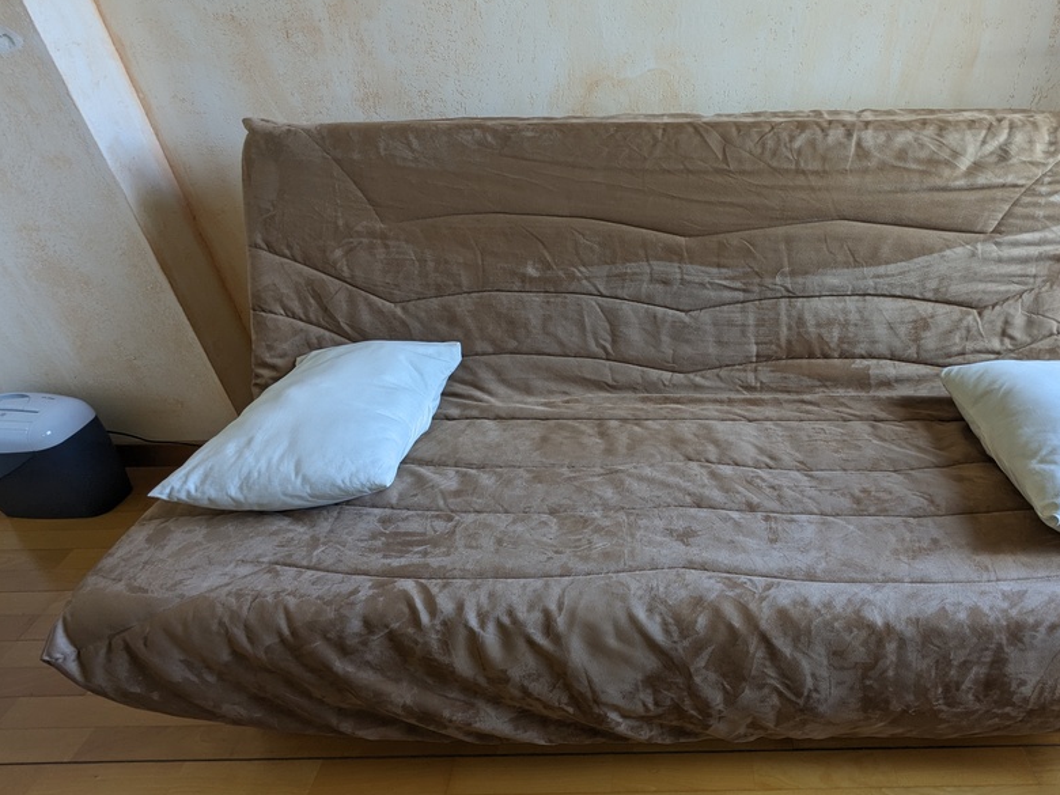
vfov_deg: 63.1
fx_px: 643
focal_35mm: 21
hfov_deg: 76.9
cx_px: 690
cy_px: 461
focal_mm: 2.22
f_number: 2.2
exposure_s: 1/90.1
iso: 153
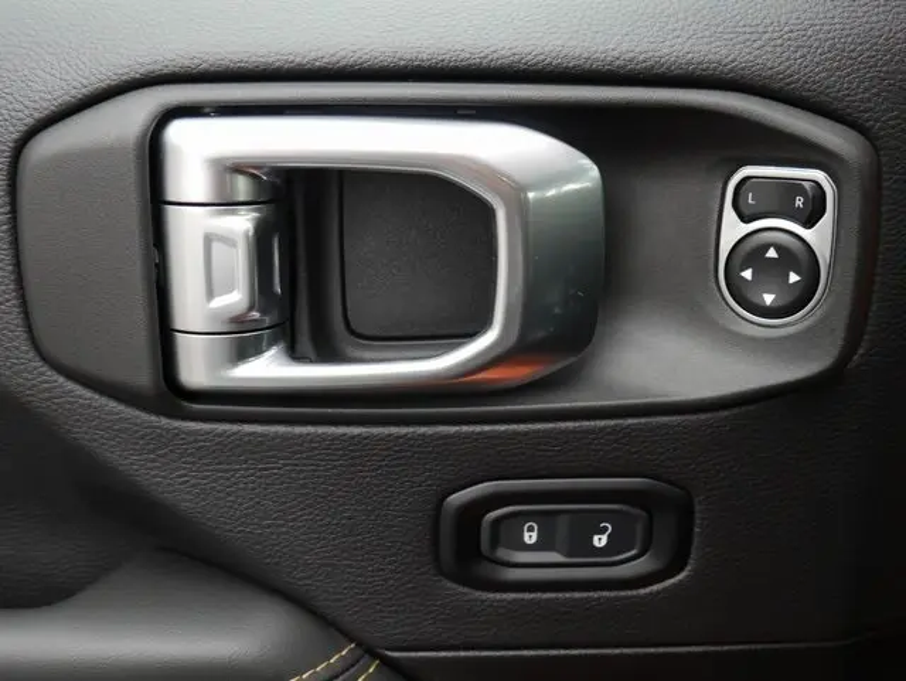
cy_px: 340
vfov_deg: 36.0
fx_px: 1048
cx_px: 453
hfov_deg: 46.8
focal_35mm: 40
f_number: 5
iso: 800
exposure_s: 1/60
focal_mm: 20
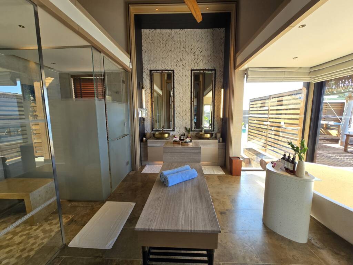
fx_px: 133
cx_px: 176
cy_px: 132
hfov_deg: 106.2
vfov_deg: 89.9
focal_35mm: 13
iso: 50
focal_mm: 2.2
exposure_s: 1/116
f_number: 2.2
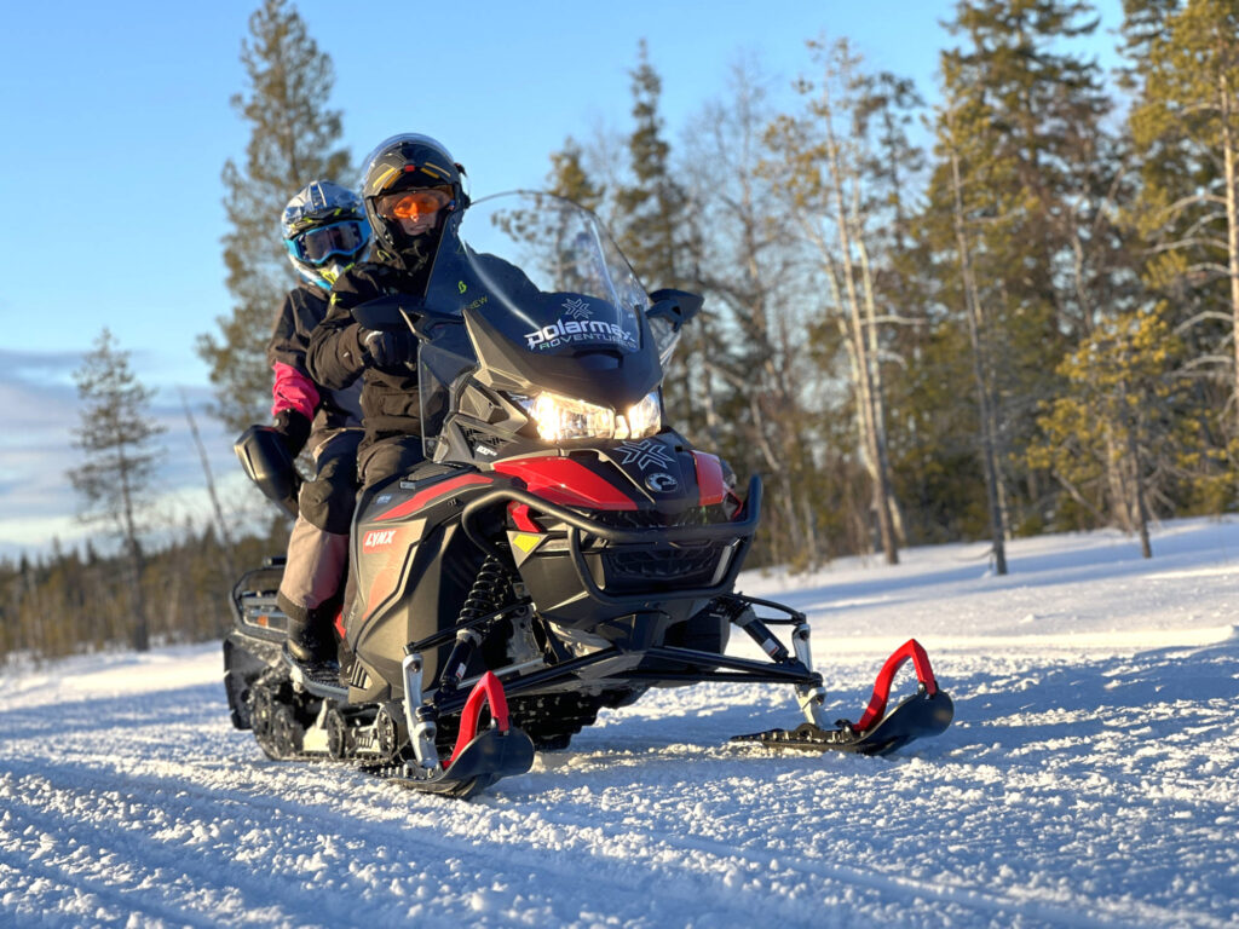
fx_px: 2756
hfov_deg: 25.3
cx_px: 620
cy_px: 464
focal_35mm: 77
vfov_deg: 19.1
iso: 20
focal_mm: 9
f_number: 2.8
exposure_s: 1/146
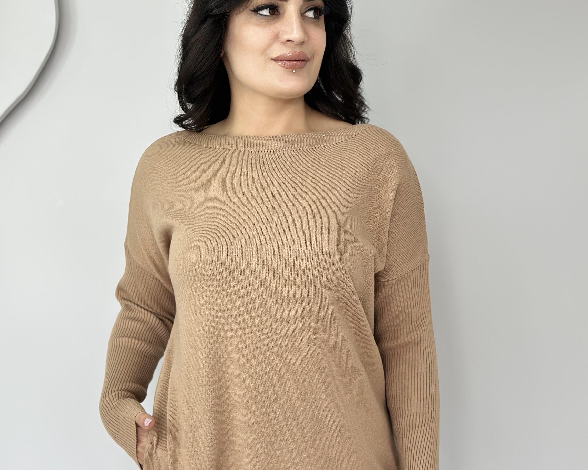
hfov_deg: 30.0
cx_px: 294
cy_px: 232
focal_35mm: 63
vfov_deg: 24.2
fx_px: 1096
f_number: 1.78
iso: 125
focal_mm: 6.86
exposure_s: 1/100
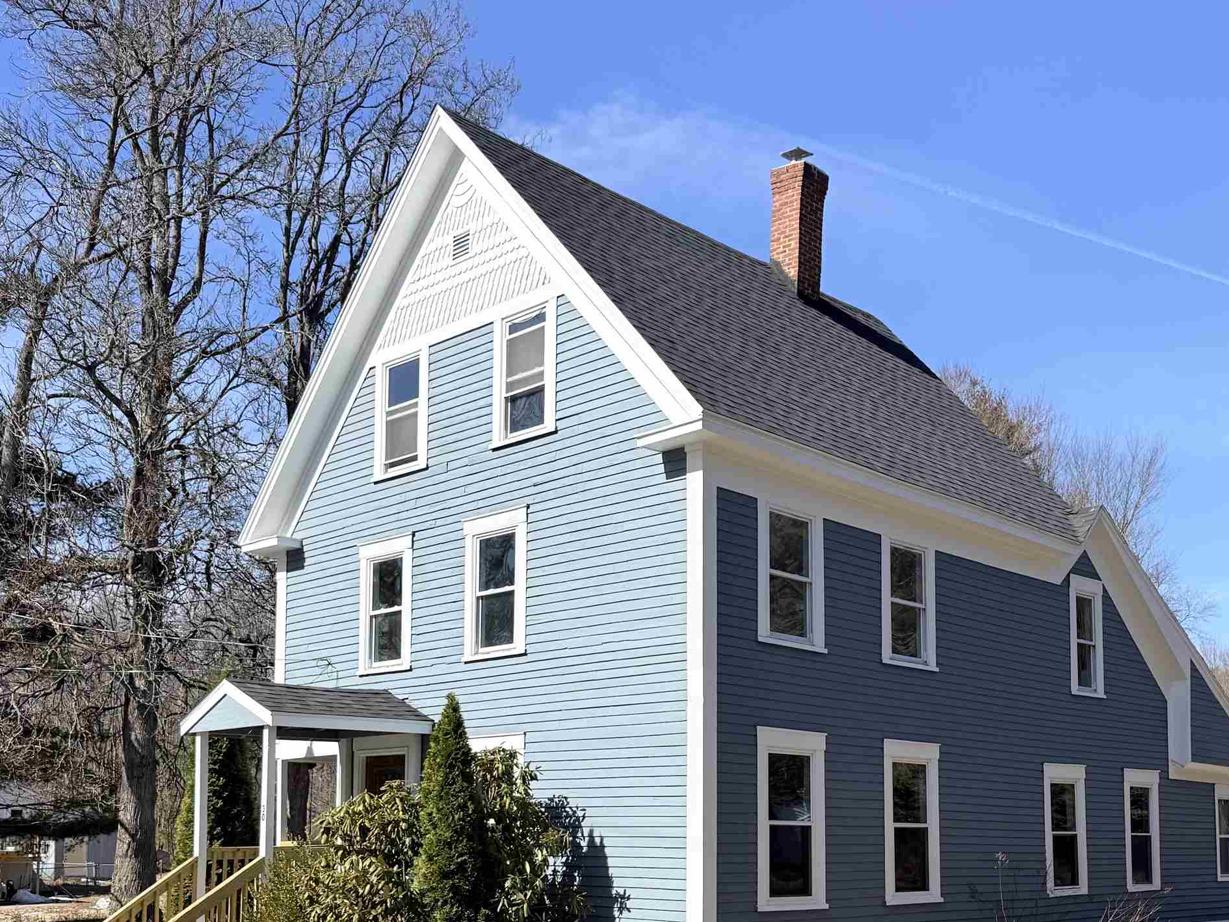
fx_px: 1385
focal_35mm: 39
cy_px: 737
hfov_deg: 47.6
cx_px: 738
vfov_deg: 35.6
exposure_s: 1/4673
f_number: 1.78
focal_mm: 6.76
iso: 80
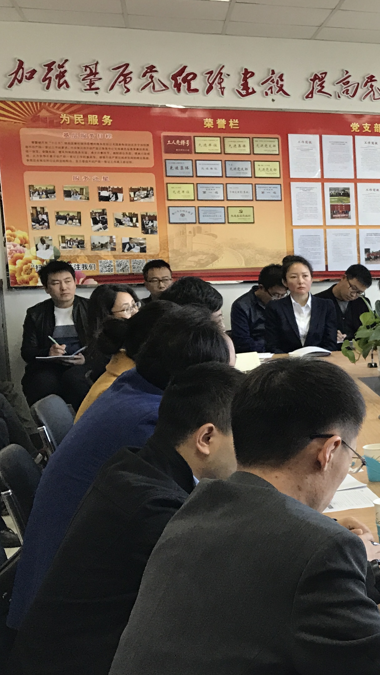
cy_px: 399
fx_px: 1021
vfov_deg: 36.5
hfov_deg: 18.5
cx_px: 581
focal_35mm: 57
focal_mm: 3.99
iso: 40
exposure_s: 1/33
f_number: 1.8
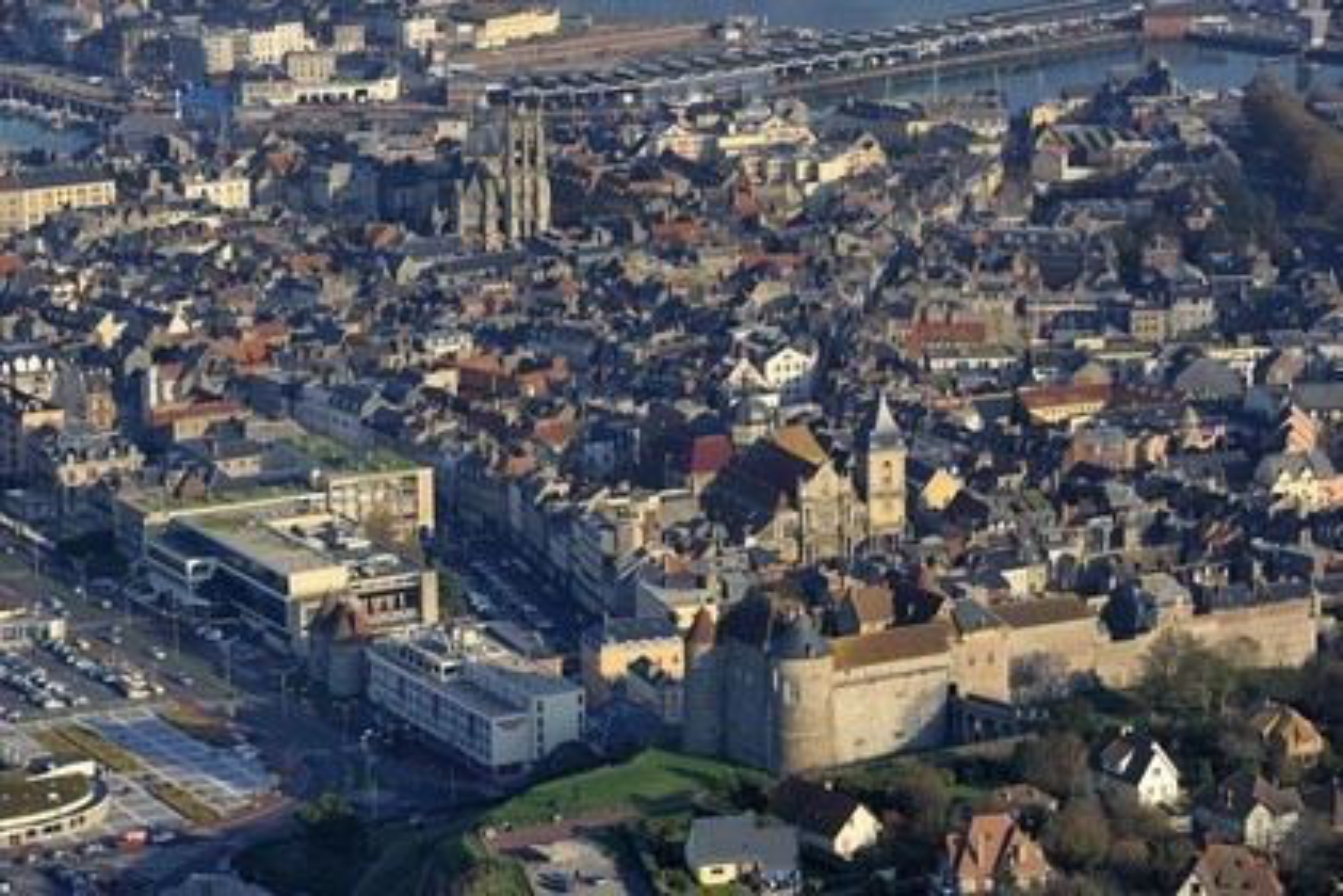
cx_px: 672
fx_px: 5036
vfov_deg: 10.2
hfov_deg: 15.2
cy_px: 448
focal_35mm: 135
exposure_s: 1/800
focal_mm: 135
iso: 400
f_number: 10
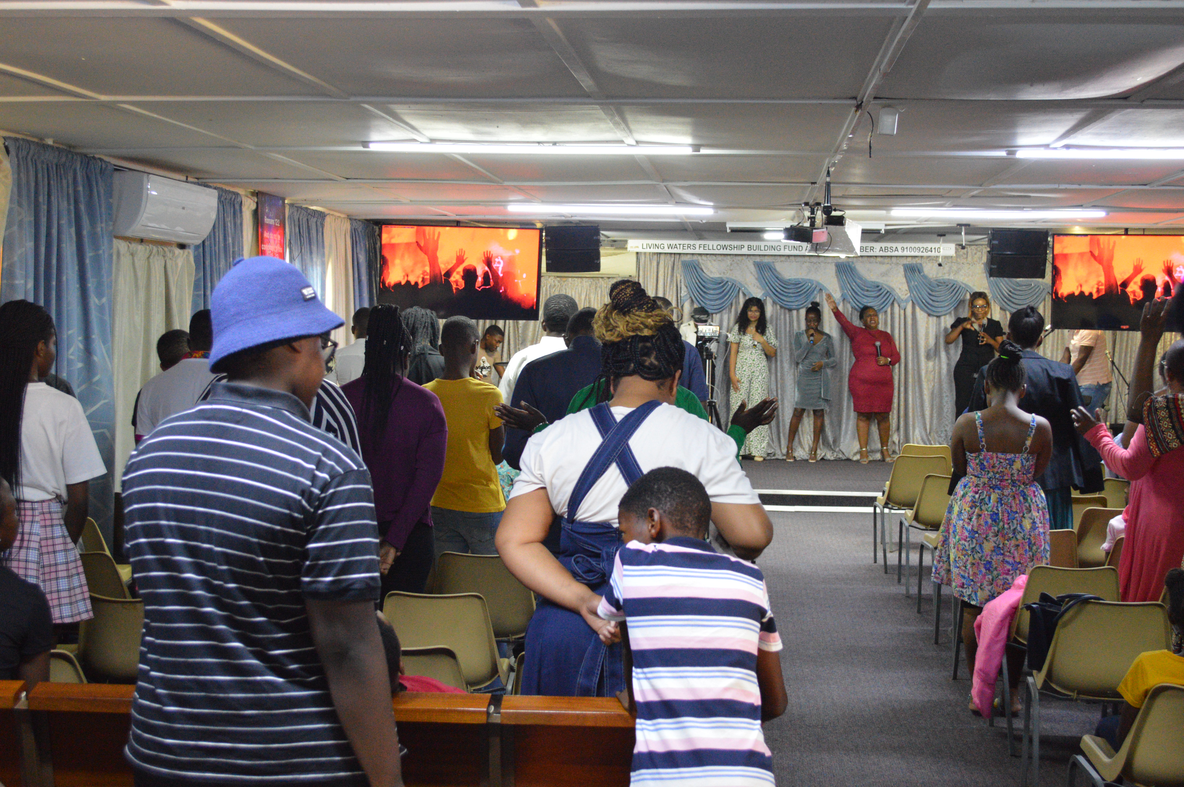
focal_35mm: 48
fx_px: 1577
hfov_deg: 41.1
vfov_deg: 28.0
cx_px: 592
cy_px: 394
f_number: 4.8
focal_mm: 32
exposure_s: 1/30
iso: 3200
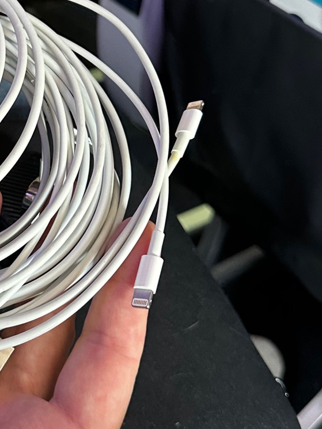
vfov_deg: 28.8
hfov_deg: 21.1
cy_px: 94
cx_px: -34
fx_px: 818
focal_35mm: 66
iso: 400
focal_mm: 6.86
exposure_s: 1/56
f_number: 1.78
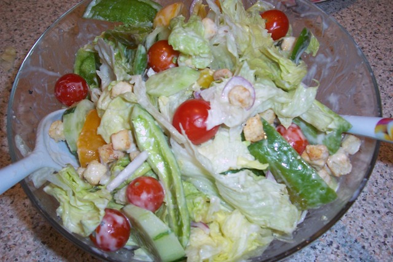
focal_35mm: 34
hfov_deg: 55.8
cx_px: 196
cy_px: 131
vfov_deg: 38.9
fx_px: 371
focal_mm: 5.6
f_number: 2.7
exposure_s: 1/60
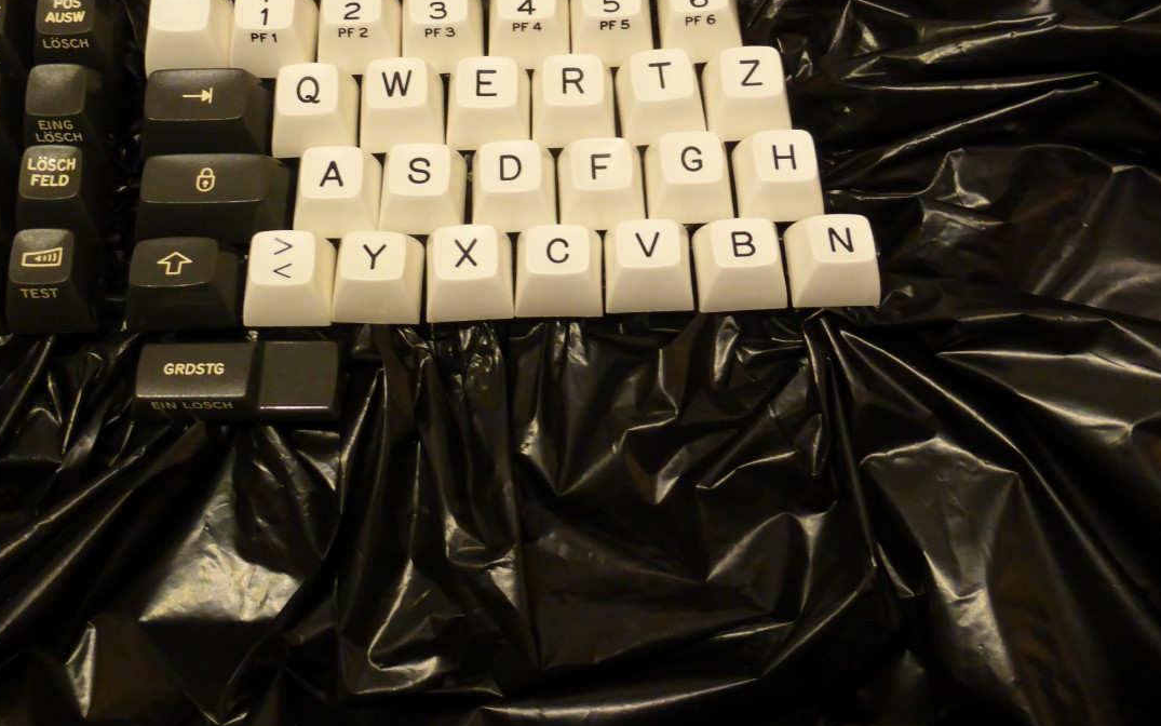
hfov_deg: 45.3
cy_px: 156
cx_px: 580
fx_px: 1392
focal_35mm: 44
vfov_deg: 28.6
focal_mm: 5.4
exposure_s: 1/8
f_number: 3.6
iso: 400
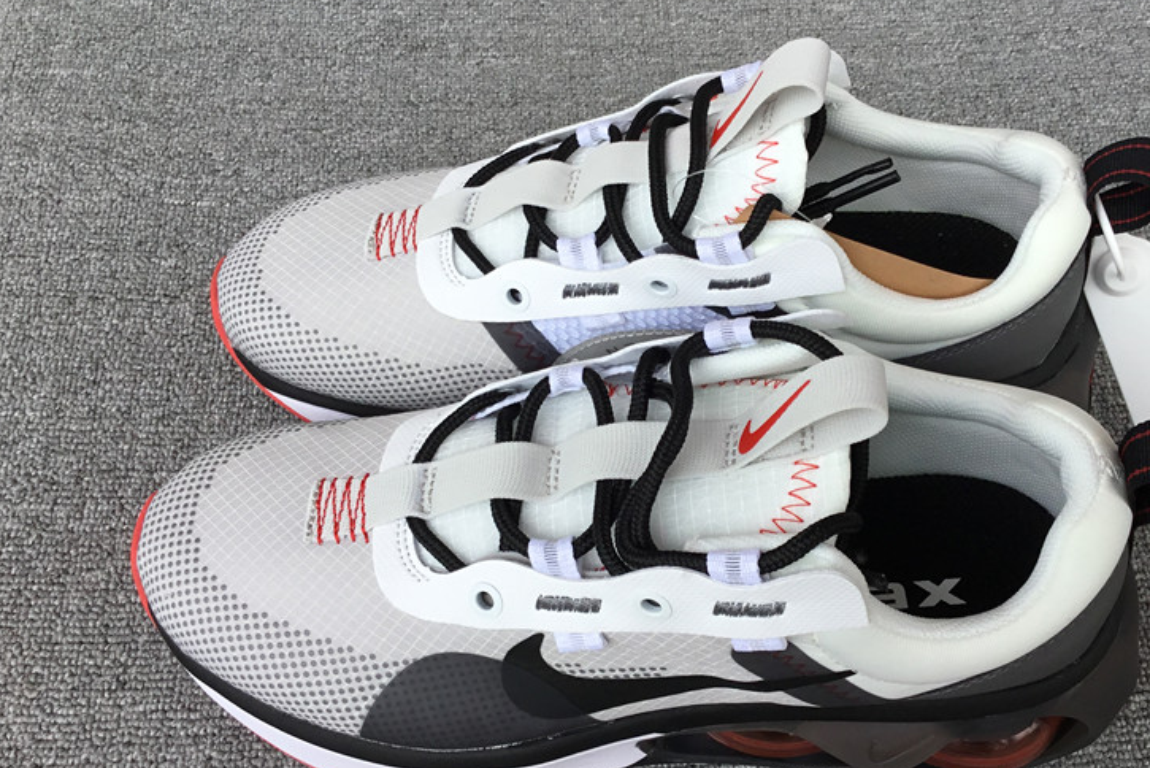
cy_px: 397
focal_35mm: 40
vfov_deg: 33.4
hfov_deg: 48.3
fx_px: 1278
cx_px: 658
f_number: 2.4
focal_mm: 3.3
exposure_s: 1/372
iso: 25
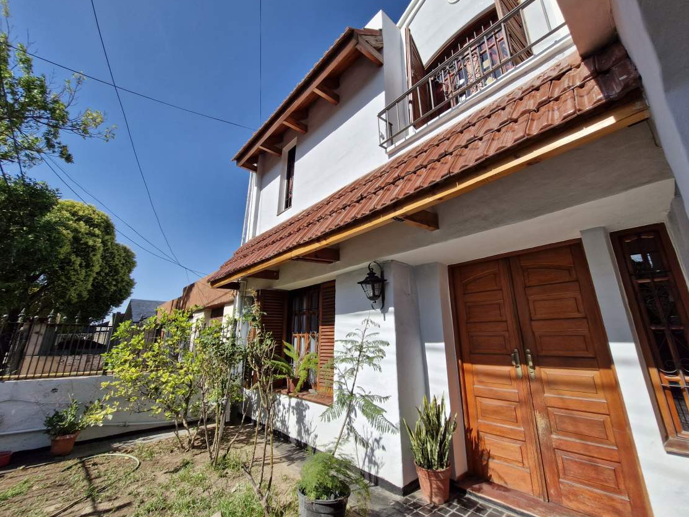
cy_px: 250
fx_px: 279
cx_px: 352
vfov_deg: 85.7
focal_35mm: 14
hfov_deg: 102.0
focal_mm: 1.74
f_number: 2.2
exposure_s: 1/1640
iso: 50
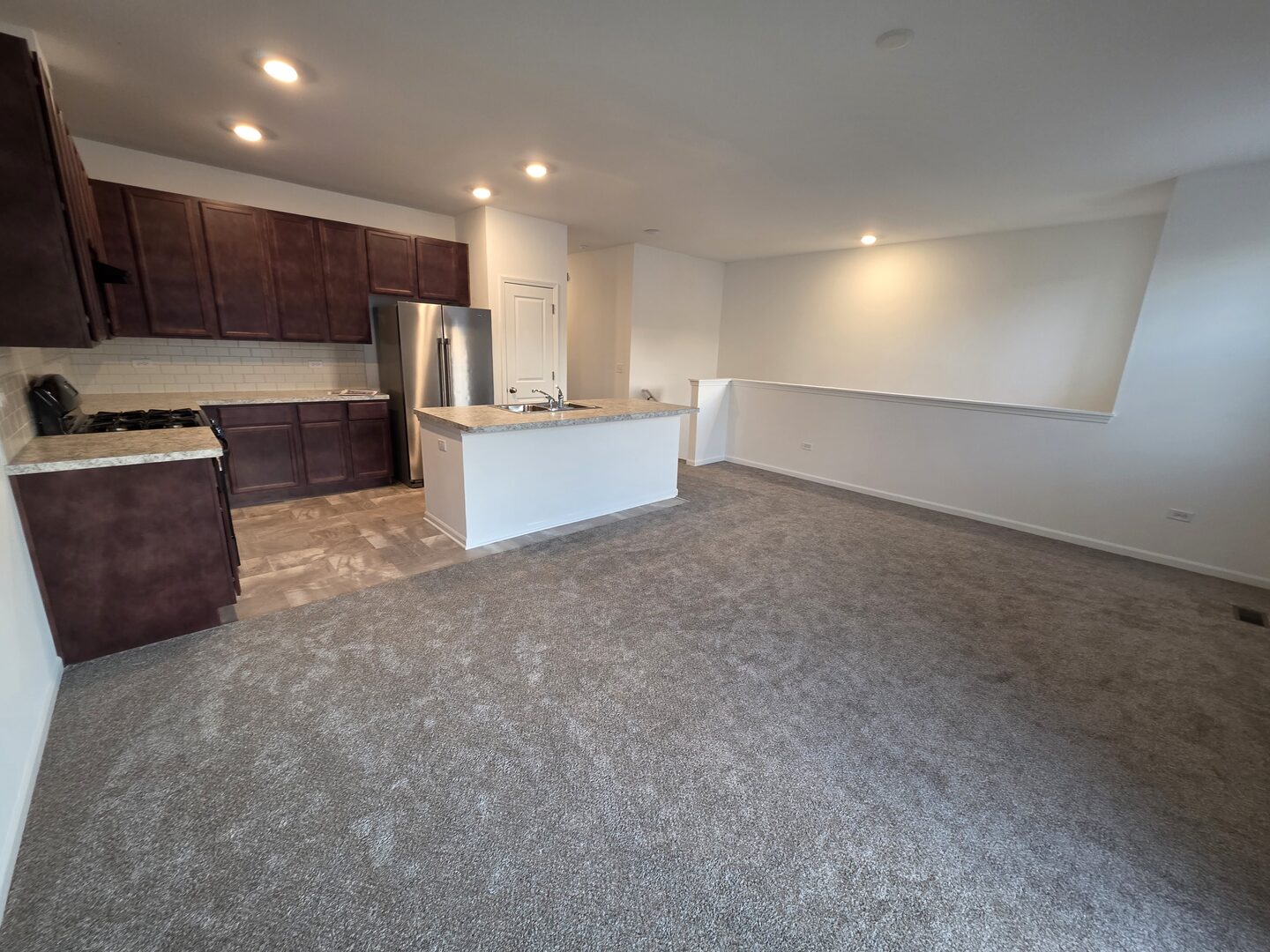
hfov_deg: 106.2
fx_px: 477
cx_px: 635
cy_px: 476
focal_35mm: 13
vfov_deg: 89.9
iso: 200
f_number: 1.9
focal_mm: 2.2
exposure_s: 1/60
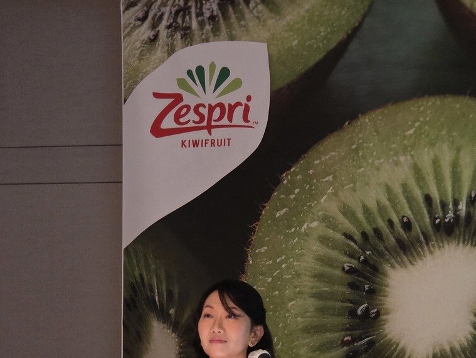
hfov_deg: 9.3
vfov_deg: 7.0
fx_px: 2917
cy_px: 234
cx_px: 335
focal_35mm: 212
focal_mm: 18.6
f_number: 3.4
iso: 1000
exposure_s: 1/30
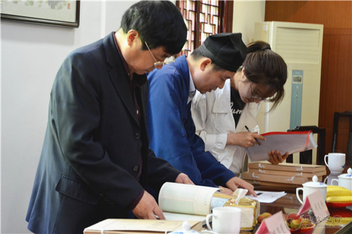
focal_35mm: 93
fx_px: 909
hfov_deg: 21.9
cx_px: 176
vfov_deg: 14.7
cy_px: 117
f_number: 5.3
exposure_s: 1/25
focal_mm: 62
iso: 1600
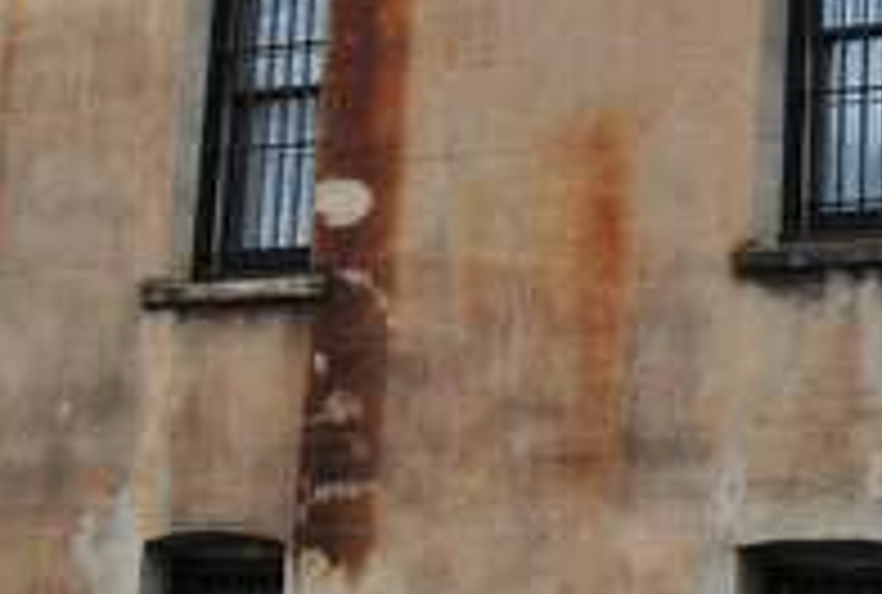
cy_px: 162
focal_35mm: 110
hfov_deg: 17.7
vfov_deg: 12.5
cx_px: 1035
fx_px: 2703
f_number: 6.3
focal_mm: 18
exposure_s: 1/160
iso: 100
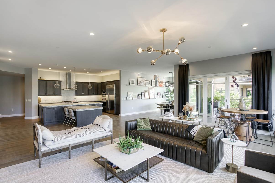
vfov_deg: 70.4
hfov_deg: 93.3
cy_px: 95
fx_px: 130
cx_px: 135
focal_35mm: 17
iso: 320
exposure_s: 1/60
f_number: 7.1
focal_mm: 16
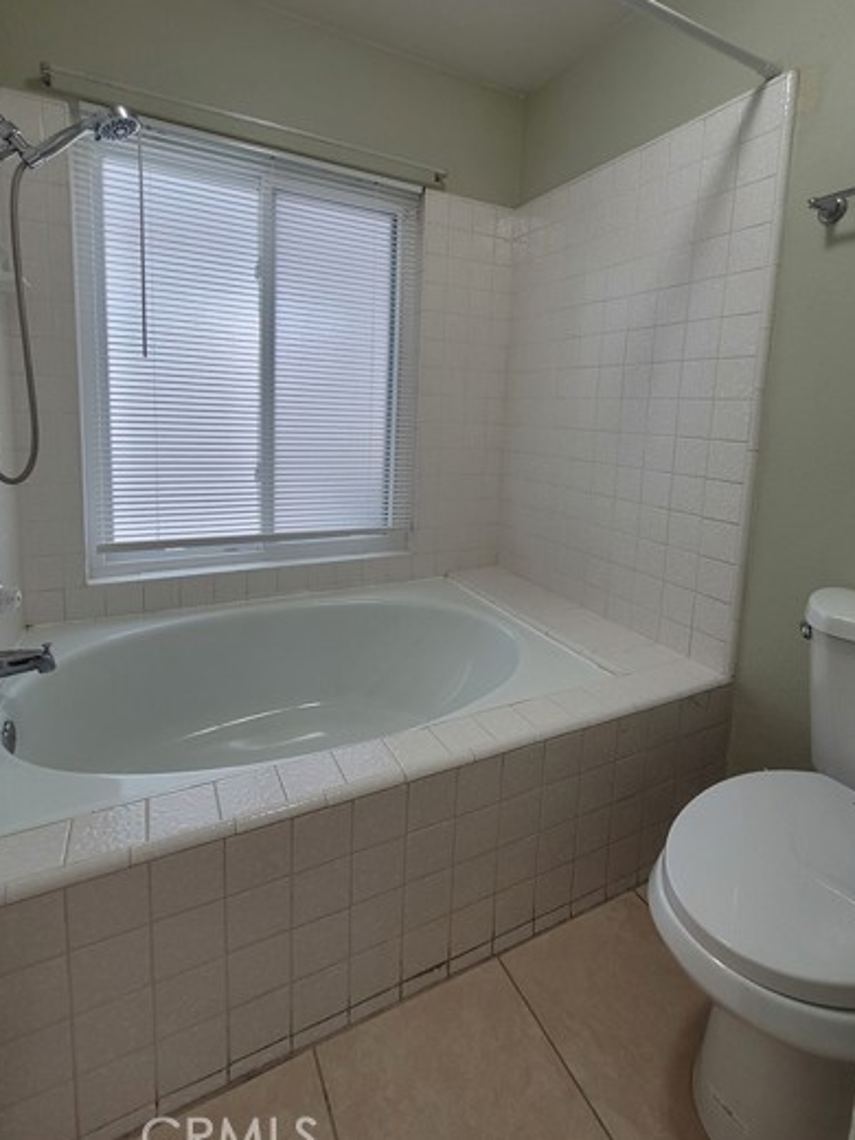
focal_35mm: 16
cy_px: 467
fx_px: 527
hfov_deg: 78.1
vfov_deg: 93.5
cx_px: 425
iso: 100
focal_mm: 1.74
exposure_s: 1/60
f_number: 2.2
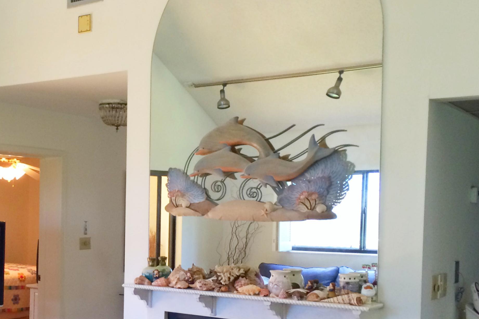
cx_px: 132
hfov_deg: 39.5
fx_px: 652
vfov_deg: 27.2
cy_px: 233
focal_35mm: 49
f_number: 2.2
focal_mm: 4.15
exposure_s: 1/30
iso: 50
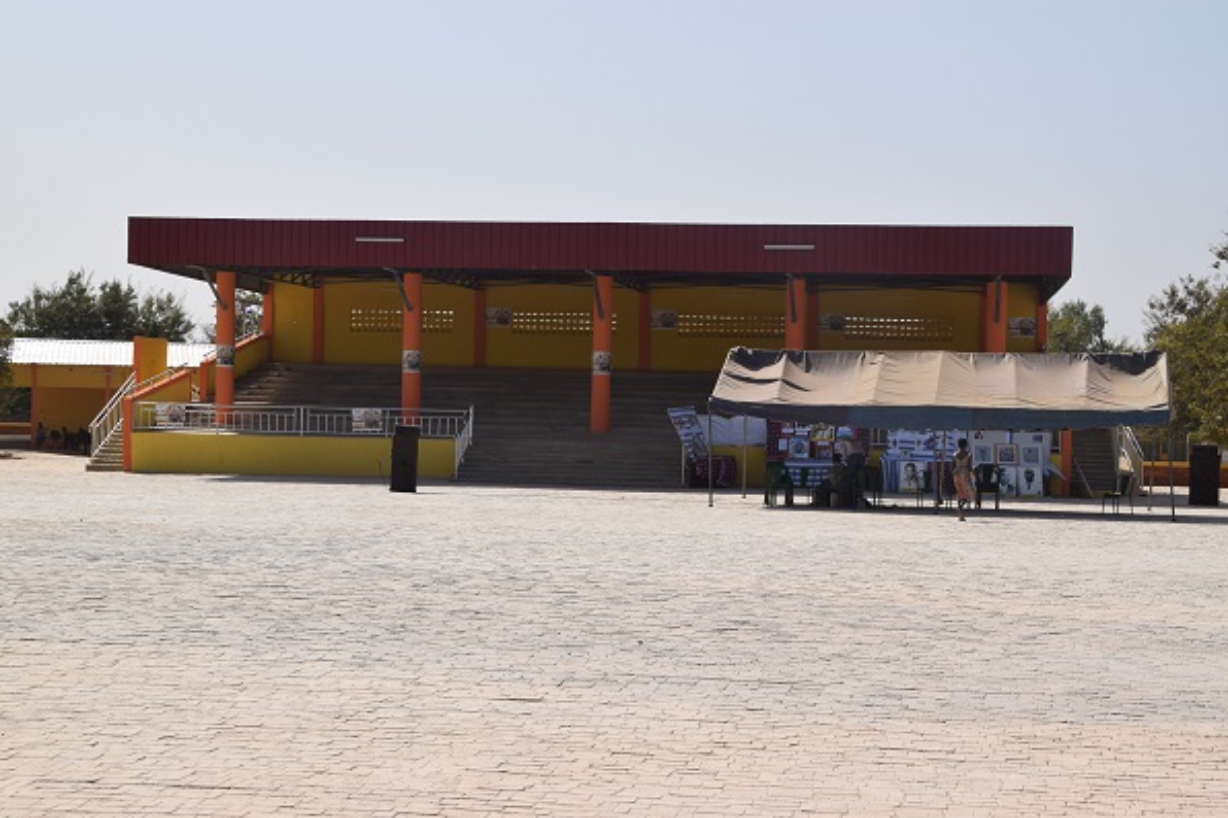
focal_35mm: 66
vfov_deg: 20.6
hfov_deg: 30.5
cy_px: 409
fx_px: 2251
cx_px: 614
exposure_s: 1/500
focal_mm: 44
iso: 200
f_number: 11
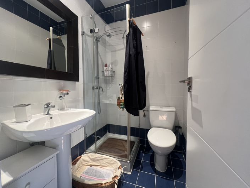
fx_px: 94
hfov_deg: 106.2
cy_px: 94
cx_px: 125
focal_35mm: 13
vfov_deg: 89.9
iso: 160
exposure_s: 1/50
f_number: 1.8
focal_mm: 1.57
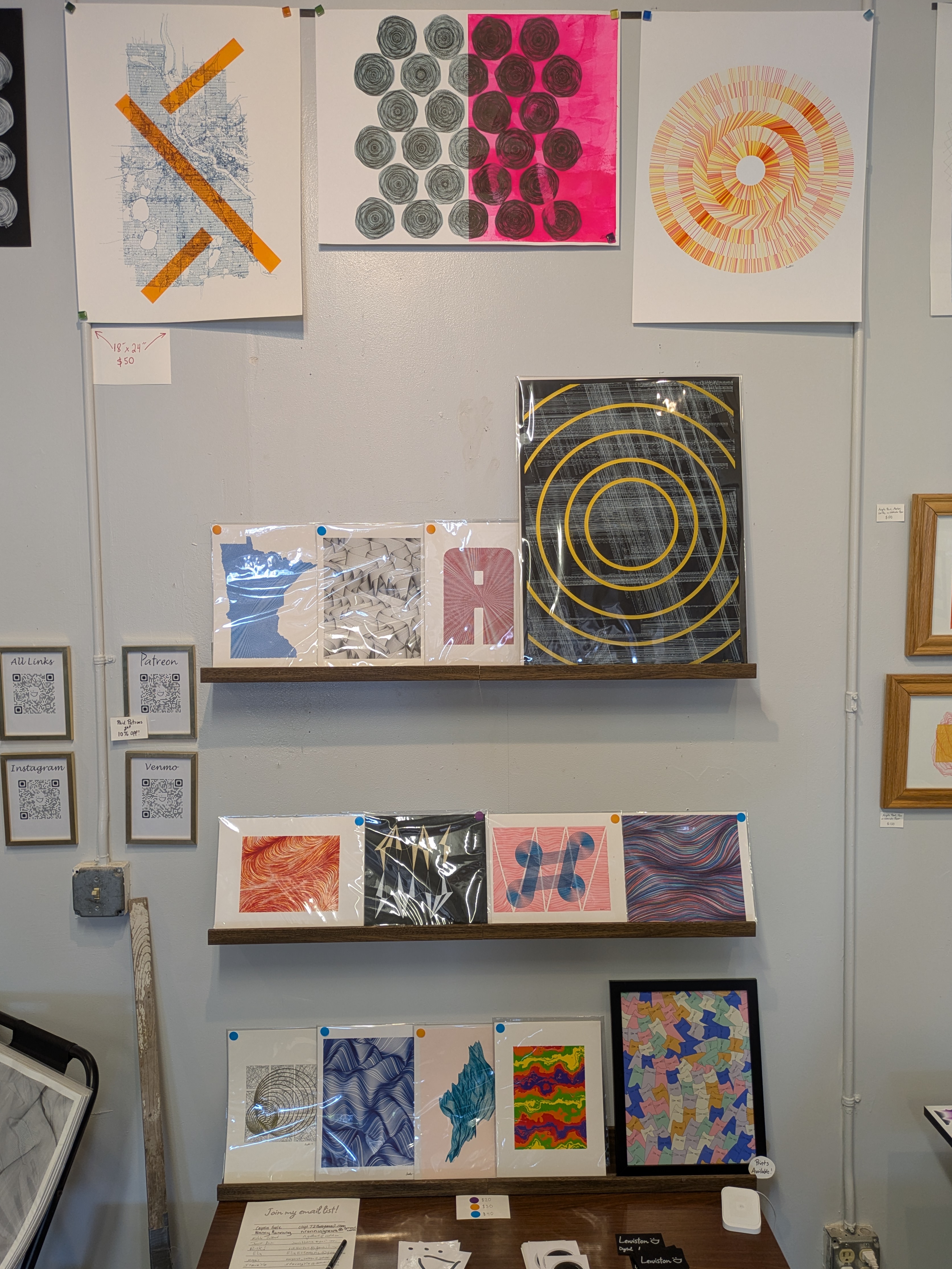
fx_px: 953
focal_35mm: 26
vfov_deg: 67.3
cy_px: 617
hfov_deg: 53.1
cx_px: 463
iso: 139
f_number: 1.89
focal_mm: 5.43
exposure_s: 1/40
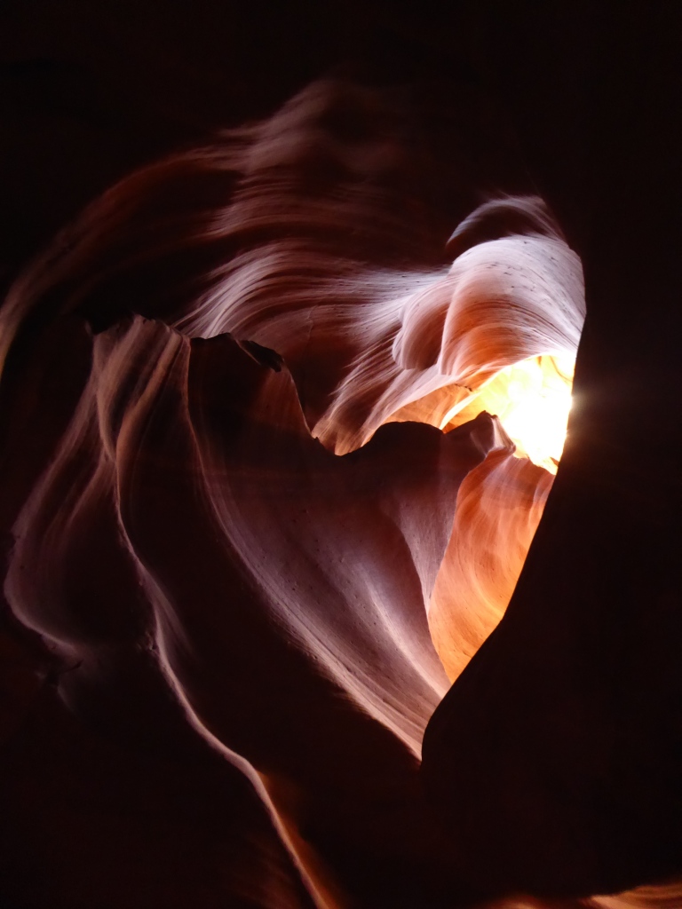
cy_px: 454
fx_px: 630
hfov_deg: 56.8
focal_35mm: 24
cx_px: 341
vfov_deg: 71.6
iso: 800
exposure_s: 1/10
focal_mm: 4.3
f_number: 3.3
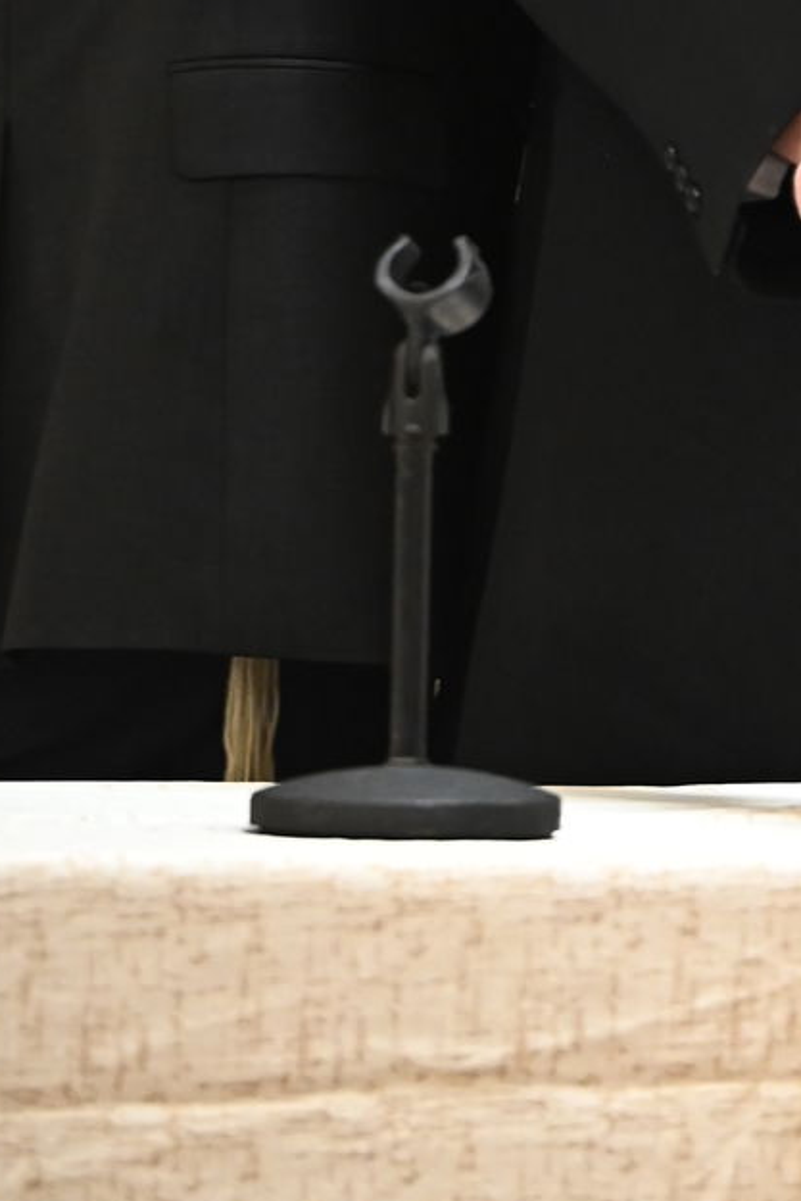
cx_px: 1318
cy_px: -395
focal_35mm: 605
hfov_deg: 2.3
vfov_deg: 3.4
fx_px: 20179
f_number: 4.5
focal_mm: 180
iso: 3200
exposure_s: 1/160
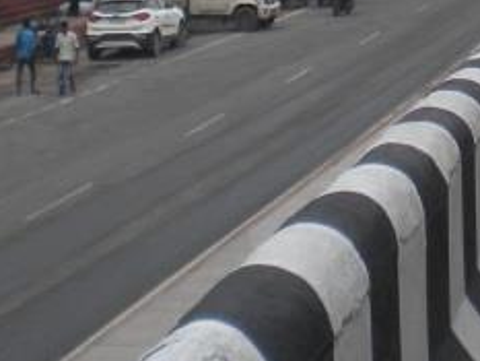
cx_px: 554
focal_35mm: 154
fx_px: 2137
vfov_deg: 9.2
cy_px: -266
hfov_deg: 12.6
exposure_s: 1/322
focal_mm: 6.3
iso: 80
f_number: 4.6
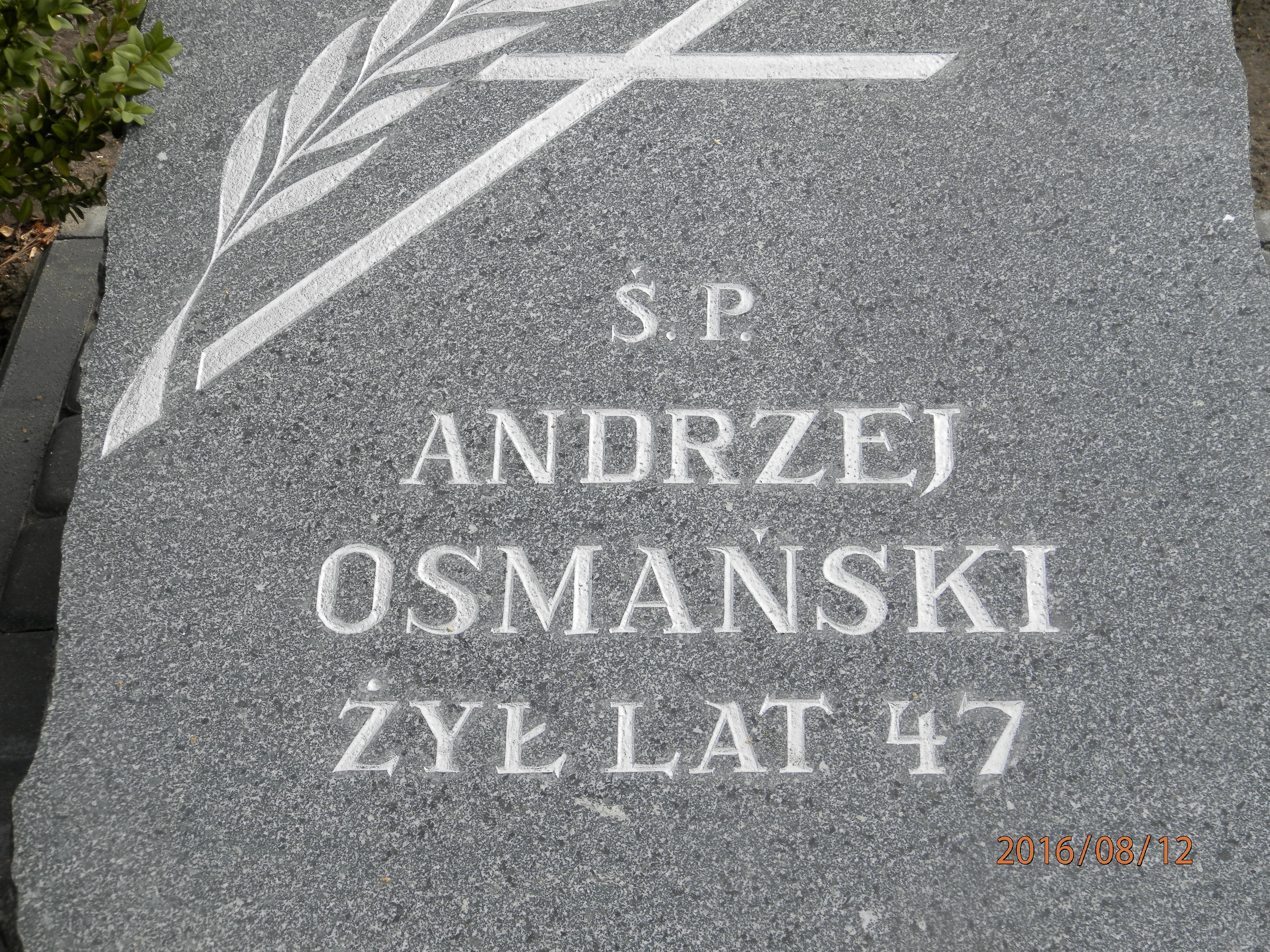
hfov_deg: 28.6
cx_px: 635
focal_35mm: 68
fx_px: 2495
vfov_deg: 21.6
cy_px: 476
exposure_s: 1/250
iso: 80
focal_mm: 12.2
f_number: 4
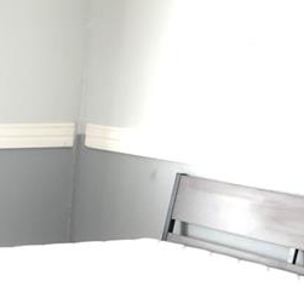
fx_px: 1004
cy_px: 280
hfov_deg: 16.4
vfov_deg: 17.0
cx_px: -74
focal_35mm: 101
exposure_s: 1/12
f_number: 1.8
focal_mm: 3.99
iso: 100
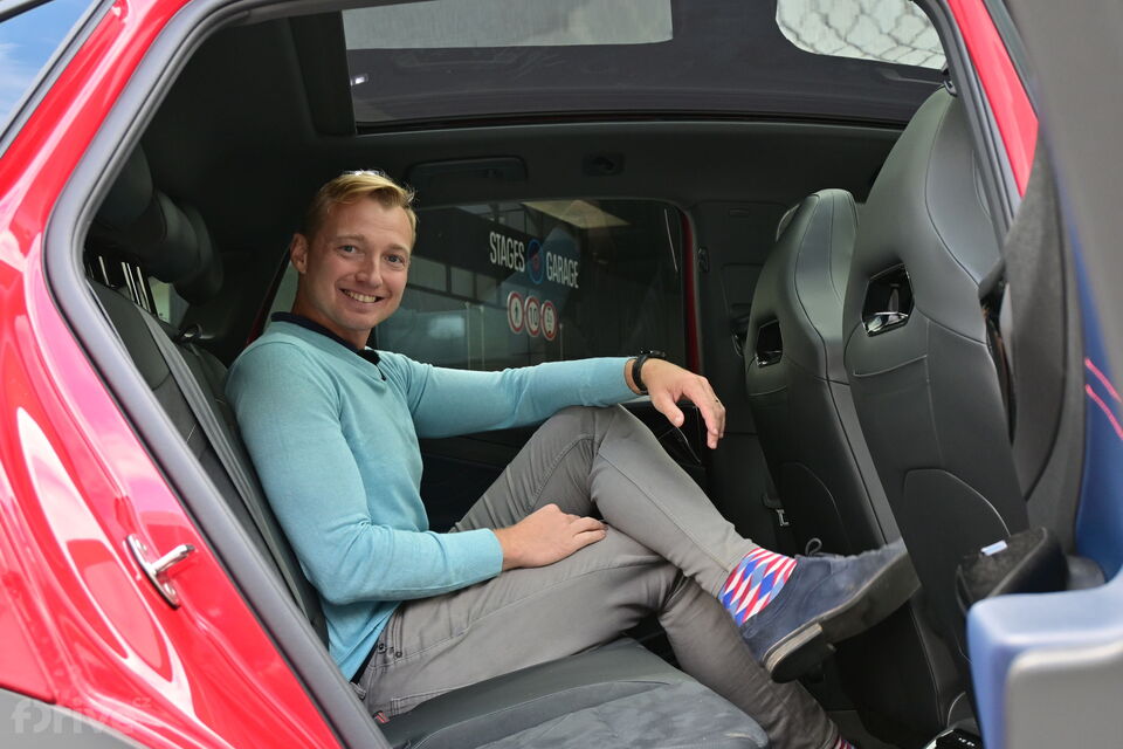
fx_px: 1404
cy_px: 374
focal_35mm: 45
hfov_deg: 43.6
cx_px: 562
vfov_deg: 29.9
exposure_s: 1/50
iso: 280
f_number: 6.3
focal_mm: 30
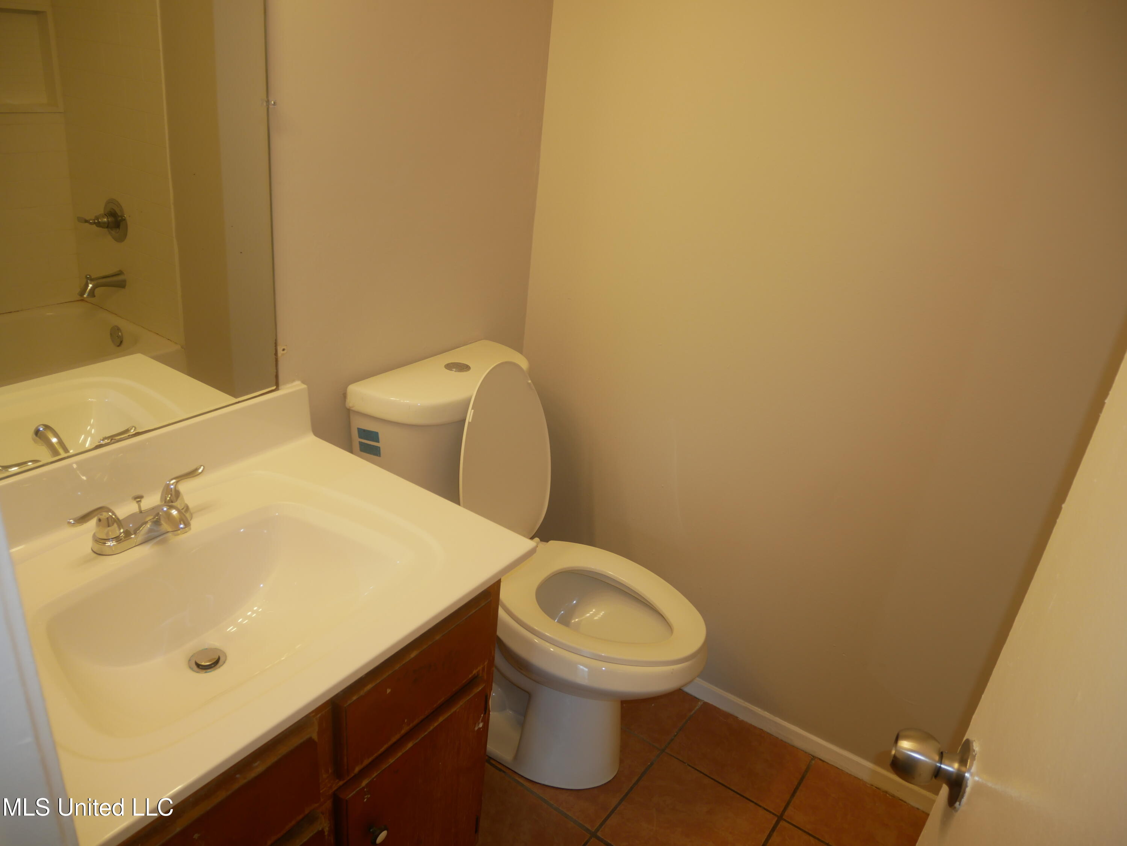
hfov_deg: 71.6
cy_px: 423
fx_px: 782
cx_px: 564
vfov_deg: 56.8
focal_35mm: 24
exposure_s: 1/125
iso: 200
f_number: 3.5
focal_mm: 12
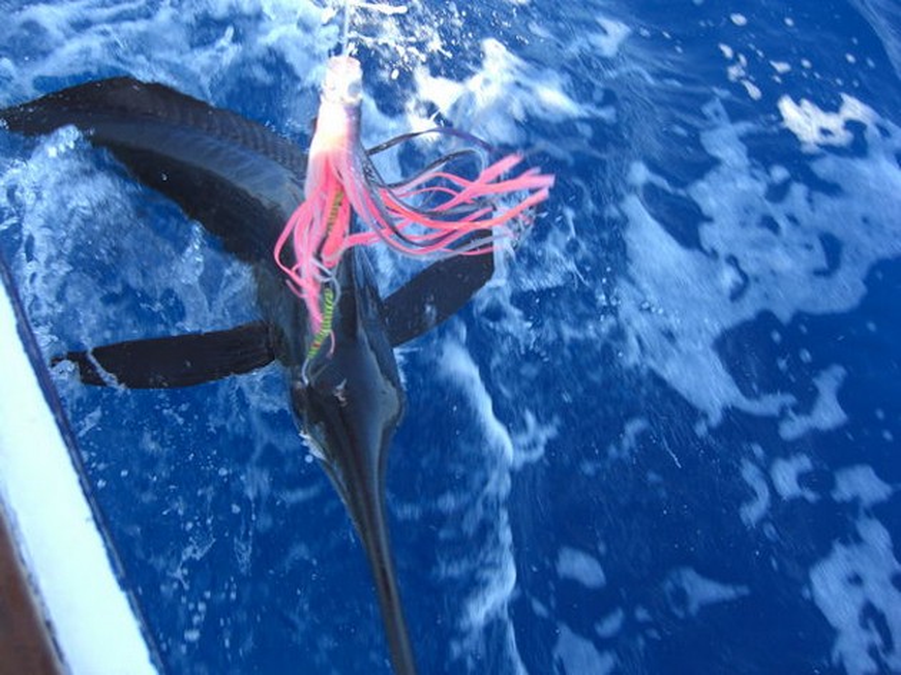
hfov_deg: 49.0
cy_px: 338
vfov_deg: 37.7
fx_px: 989
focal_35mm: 38
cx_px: 450
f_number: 2.8
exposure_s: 1/250
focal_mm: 7.9
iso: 80
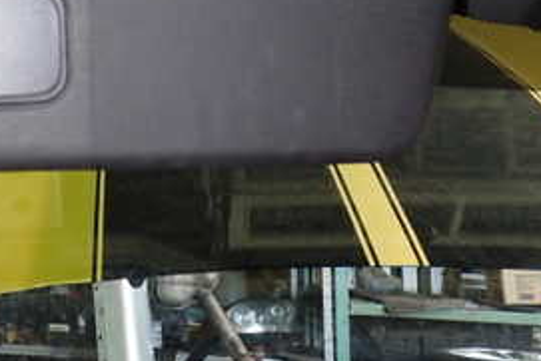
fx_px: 1037
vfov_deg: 19.0
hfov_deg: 27.7
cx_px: 10
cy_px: -26
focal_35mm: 69
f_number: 2.3
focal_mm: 5.4
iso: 200
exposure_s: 1/30
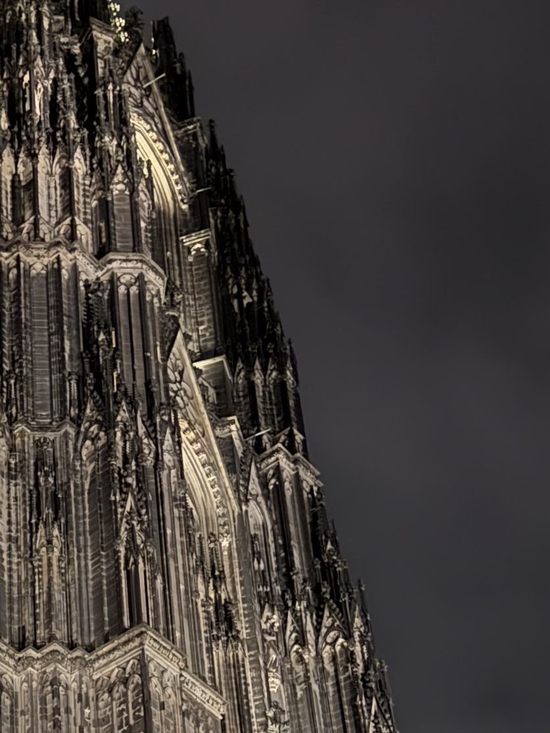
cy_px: 812
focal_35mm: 87
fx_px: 1843
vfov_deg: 21.3
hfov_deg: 16.6
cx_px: -11
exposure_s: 1/10
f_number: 1.78
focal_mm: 6.76
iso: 1000
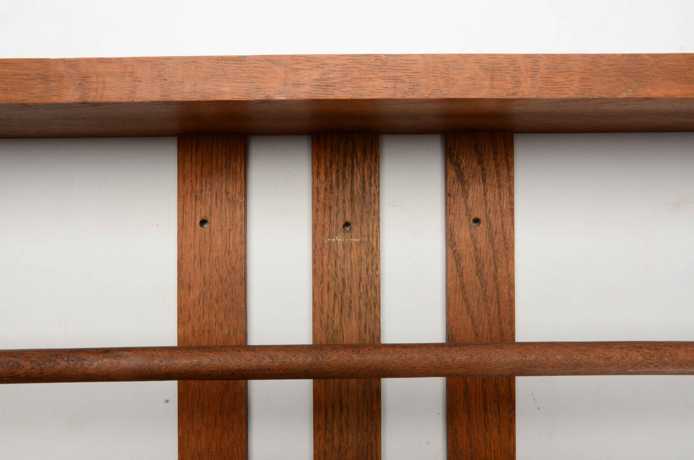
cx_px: 347
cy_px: 230
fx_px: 721
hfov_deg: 51.4
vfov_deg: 35.3
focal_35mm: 38
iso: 400
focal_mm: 25
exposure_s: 1/160
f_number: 20
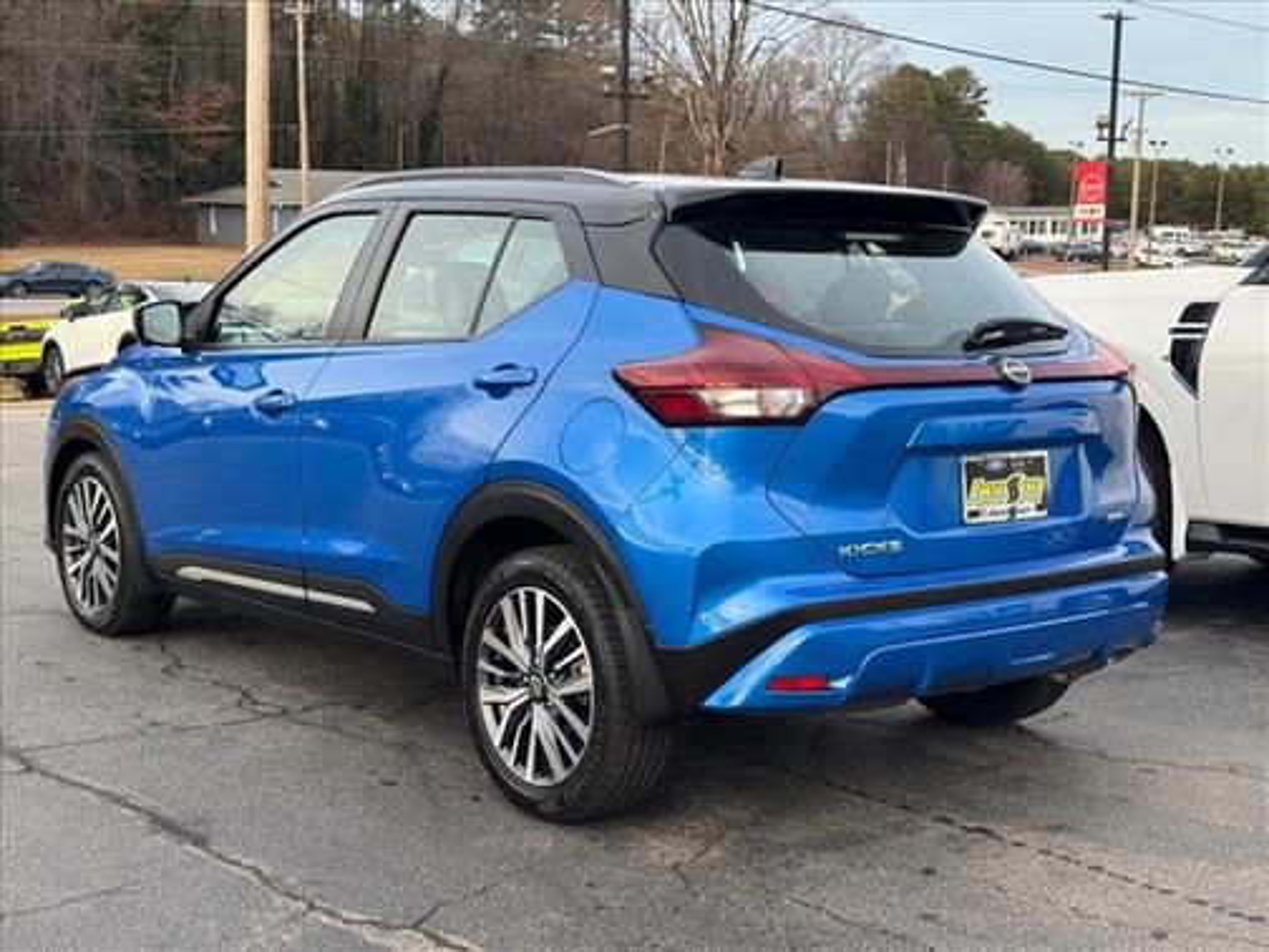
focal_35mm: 48
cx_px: 634
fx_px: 1760
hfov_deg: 39.7
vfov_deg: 30.3
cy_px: 476
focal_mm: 6.76
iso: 64
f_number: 1.78
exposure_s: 1/457
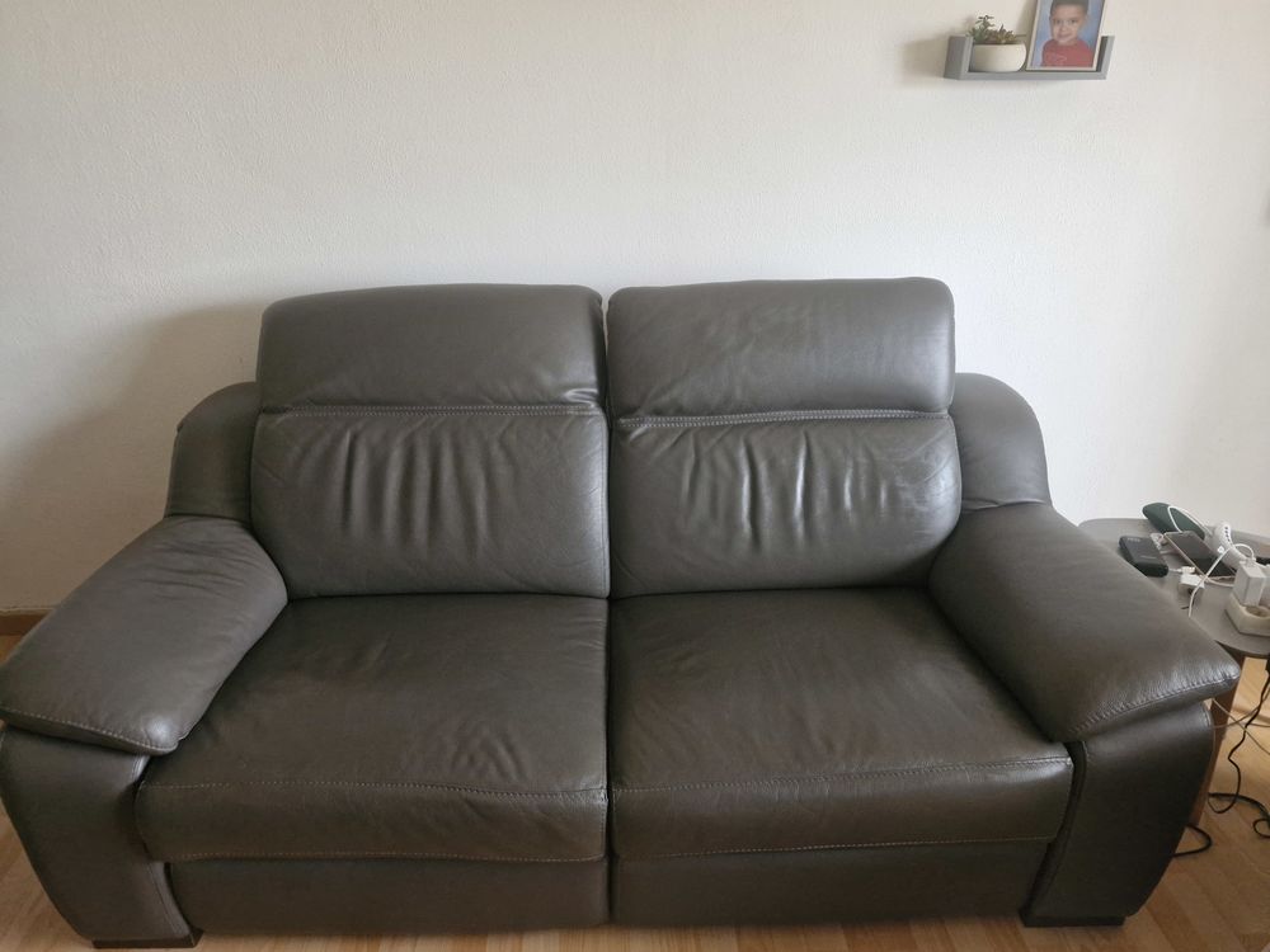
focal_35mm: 23
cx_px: 635
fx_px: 844
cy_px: 476
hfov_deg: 73.9
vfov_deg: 58.9
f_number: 1.8
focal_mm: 5.54
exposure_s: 1/25
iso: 1000
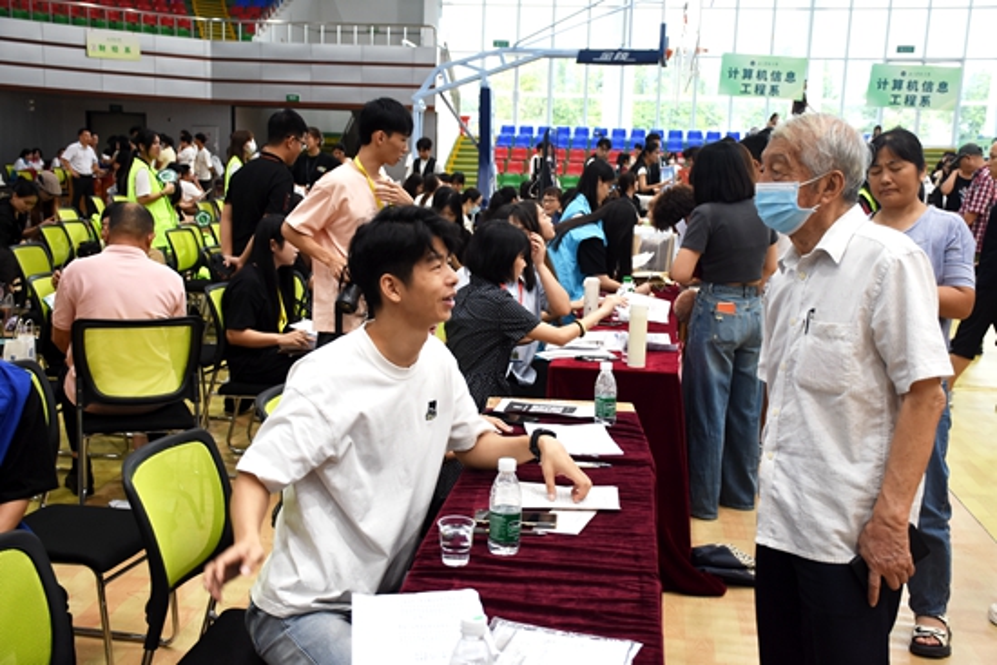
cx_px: 498
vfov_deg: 29.9
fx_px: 1247
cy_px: 332
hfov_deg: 43.6
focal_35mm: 45
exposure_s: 1/160
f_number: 4
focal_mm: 30
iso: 500
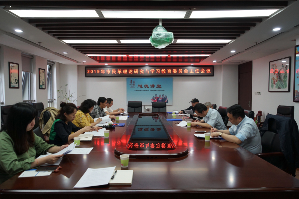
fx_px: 199
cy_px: 100
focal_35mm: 24
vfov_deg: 53.1
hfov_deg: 73.7
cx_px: 150
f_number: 4.5
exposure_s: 1/80
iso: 1000
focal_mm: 24
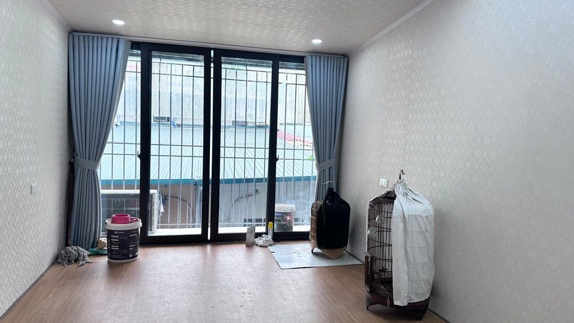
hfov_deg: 69.9
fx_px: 411
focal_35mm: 27
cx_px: 293
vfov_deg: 42.9
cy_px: 160
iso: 80
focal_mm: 6.86
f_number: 1.78
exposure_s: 1/150
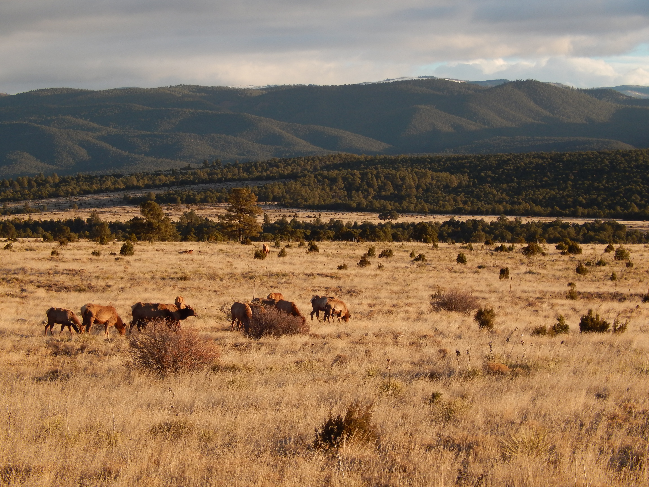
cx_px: 324
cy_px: 244
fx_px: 2662
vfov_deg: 10.4
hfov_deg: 13.9
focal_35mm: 142
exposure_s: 1/250
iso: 125
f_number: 4.9
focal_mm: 25.3
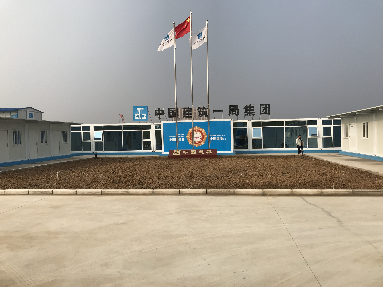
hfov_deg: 63.4
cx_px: 192
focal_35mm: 28
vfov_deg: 49.7
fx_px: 310
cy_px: 144
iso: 20
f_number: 1.8
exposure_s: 1/1808
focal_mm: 3.99
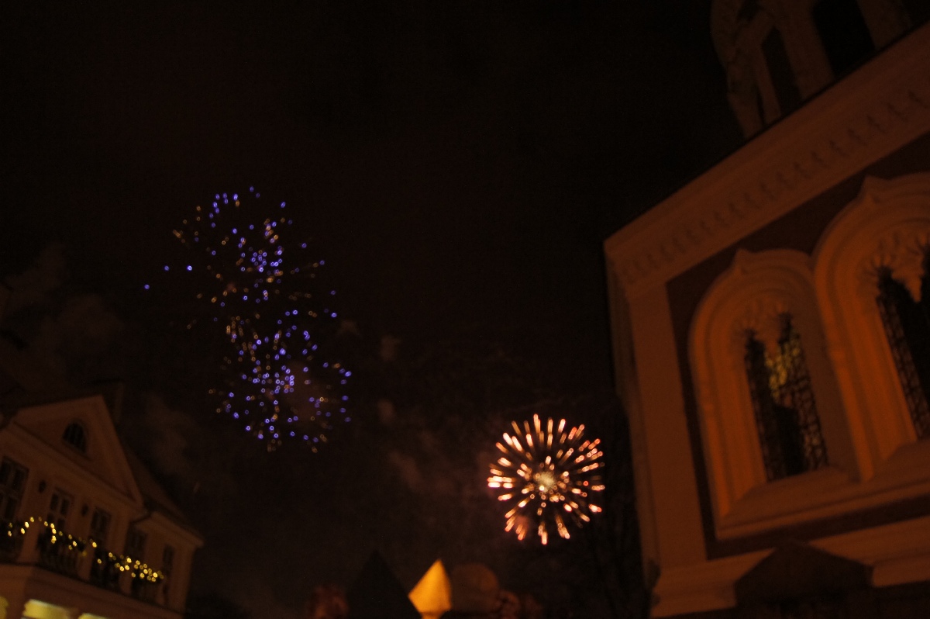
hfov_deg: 67.4
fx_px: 697
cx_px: 465
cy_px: 310
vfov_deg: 47.9
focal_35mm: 27
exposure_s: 1/25
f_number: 3.5
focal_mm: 18
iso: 800
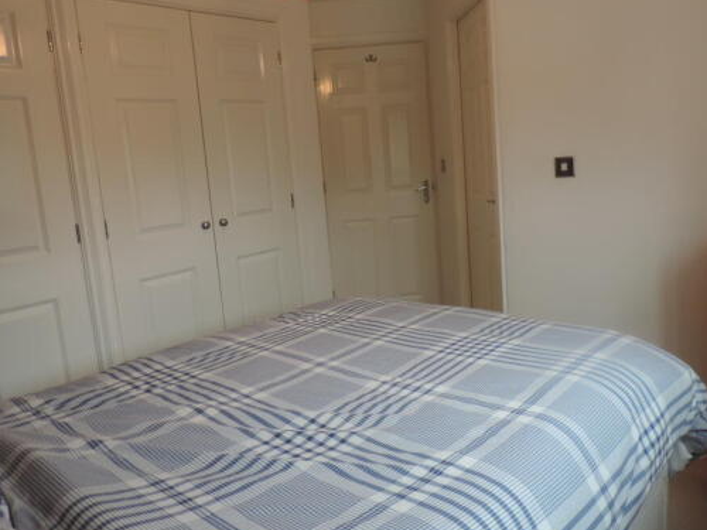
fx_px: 572
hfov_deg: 63.4
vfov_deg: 49.7
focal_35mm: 28
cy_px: 238
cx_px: 356
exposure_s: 1/30
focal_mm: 4.3
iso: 220
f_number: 3
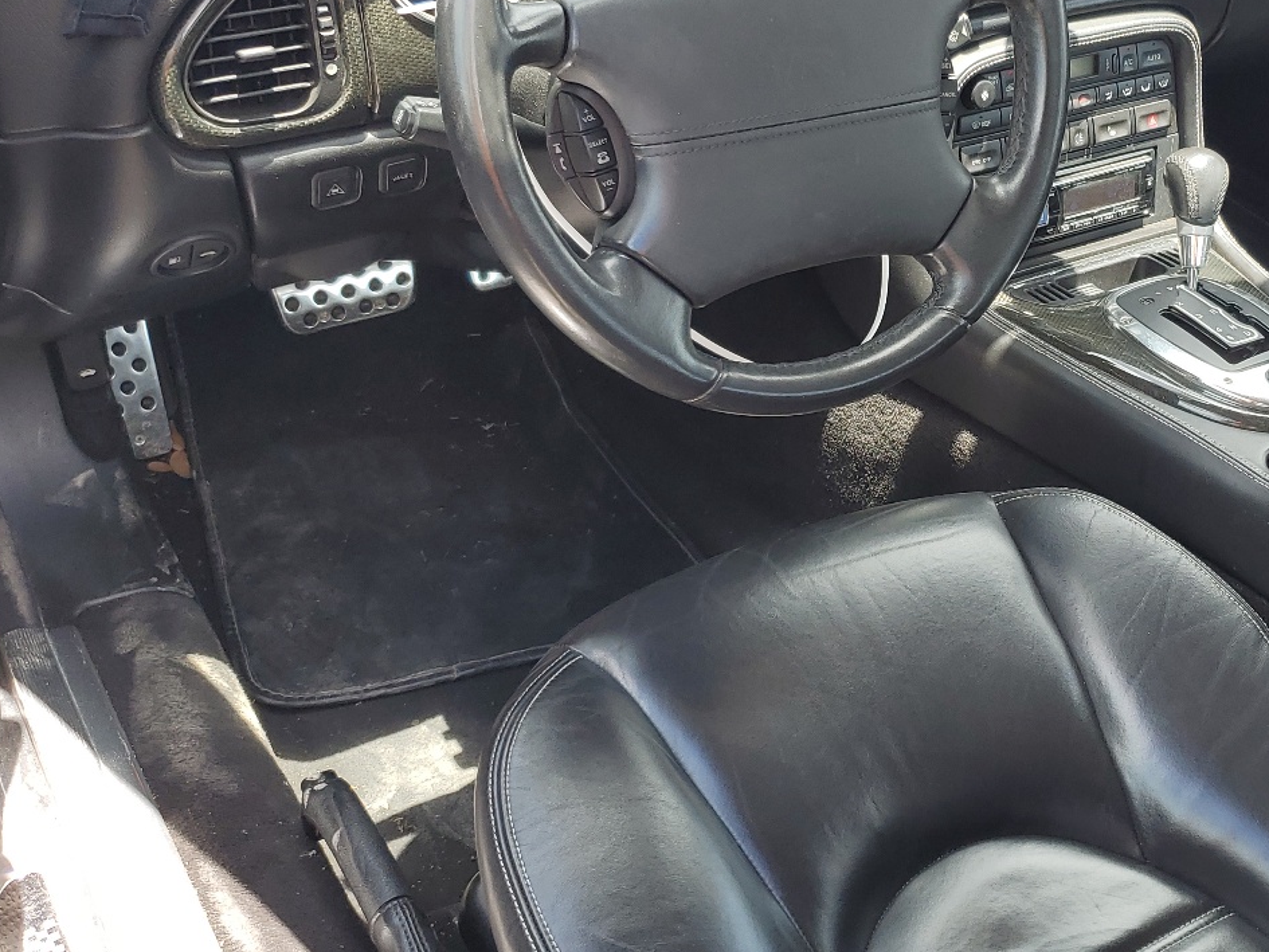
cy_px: 388
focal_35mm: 44
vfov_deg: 32.8
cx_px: 908
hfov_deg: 42.0
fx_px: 1613
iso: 50
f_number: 1.5
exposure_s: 1/323
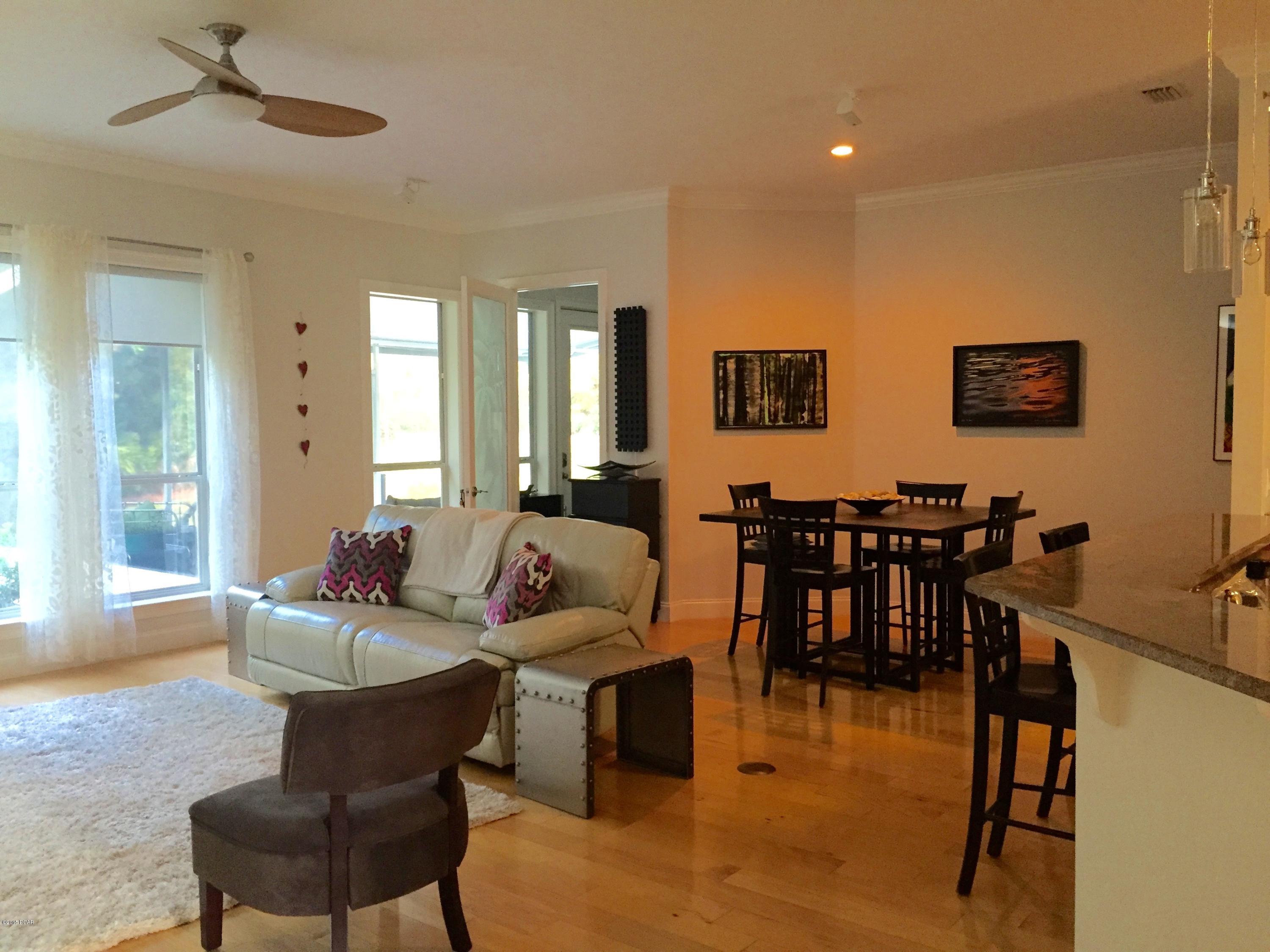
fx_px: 1064
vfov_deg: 48.2
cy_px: 476
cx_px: 635
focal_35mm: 29
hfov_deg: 61.7
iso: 200
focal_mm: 4.15
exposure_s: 1/30
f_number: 2.2
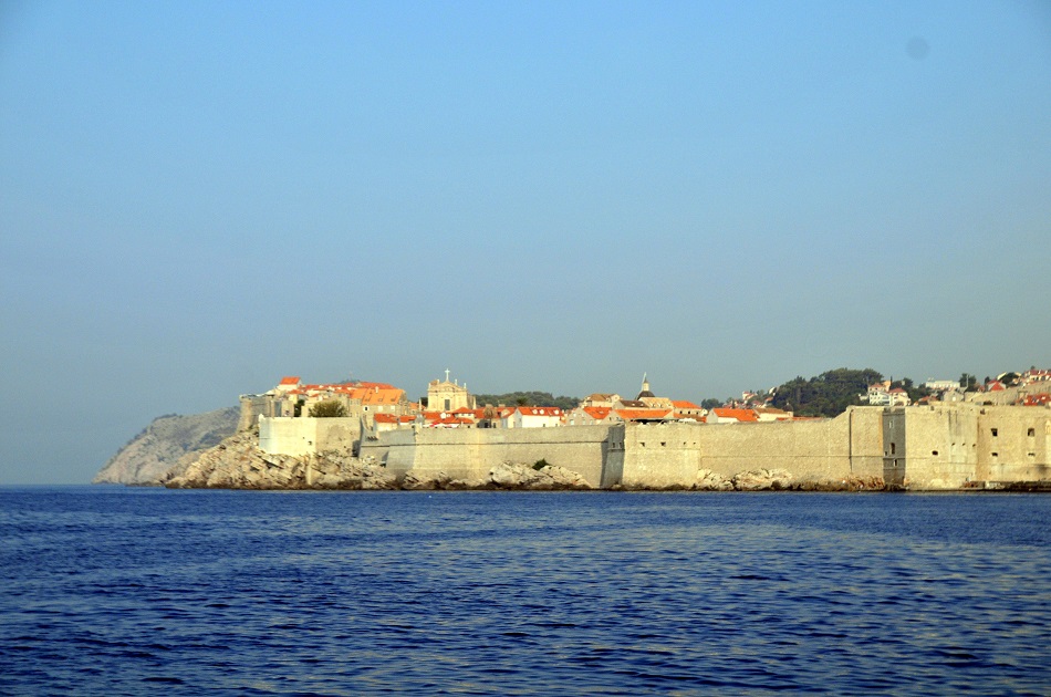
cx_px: 526
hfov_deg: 27.0
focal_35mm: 75
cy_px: 348
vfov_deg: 18.1
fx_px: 2186
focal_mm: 50
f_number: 5.6
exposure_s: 1/4000
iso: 400
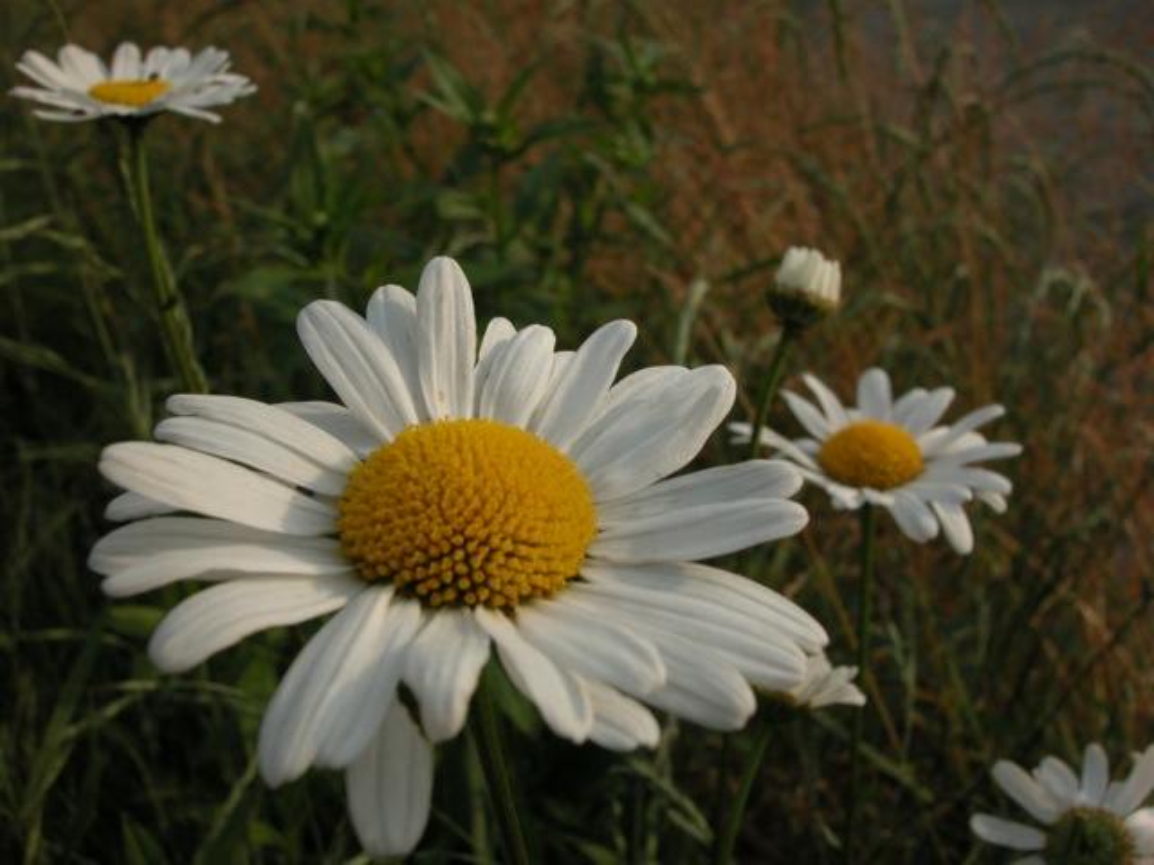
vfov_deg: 37.7
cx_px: 577
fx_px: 1267
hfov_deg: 49.0
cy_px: 432
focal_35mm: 38
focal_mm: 9.7
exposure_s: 1/672
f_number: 7
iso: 100
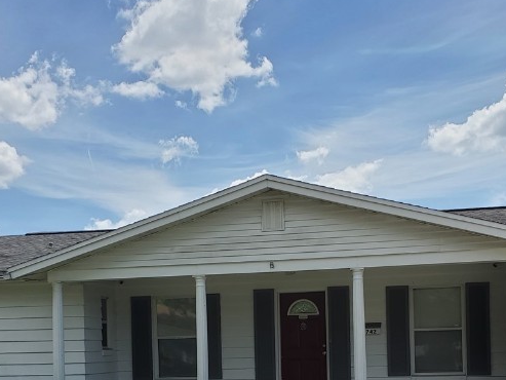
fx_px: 790
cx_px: 289
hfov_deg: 35.5
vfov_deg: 26.3
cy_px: 331
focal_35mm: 54
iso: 50
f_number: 2.4
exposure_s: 1/1834
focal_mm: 4.3
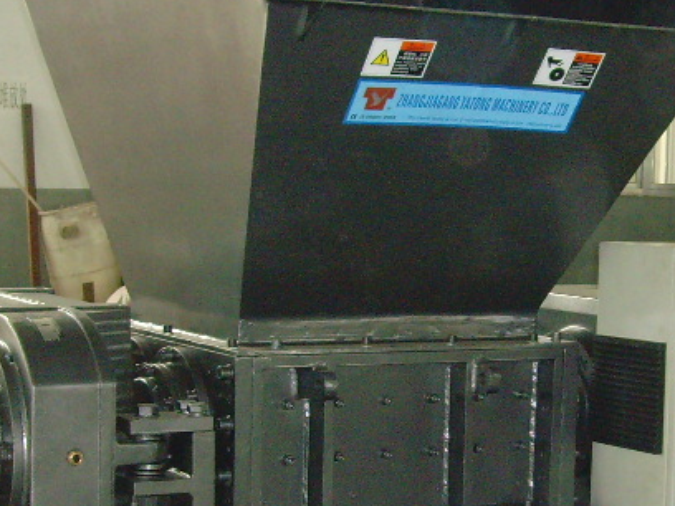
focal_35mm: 98
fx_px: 1911
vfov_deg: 15.0
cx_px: 437
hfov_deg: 20.0
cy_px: 359
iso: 320
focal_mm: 6.6
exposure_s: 1/45
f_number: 3.5
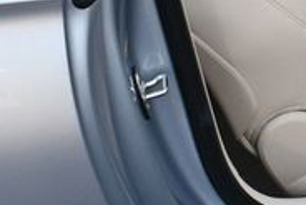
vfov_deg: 10.5
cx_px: 434
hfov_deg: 15.3
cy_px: -125
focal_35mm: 125
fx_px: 1063
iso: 400
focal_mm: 18
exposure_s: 1/250
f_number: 5.6
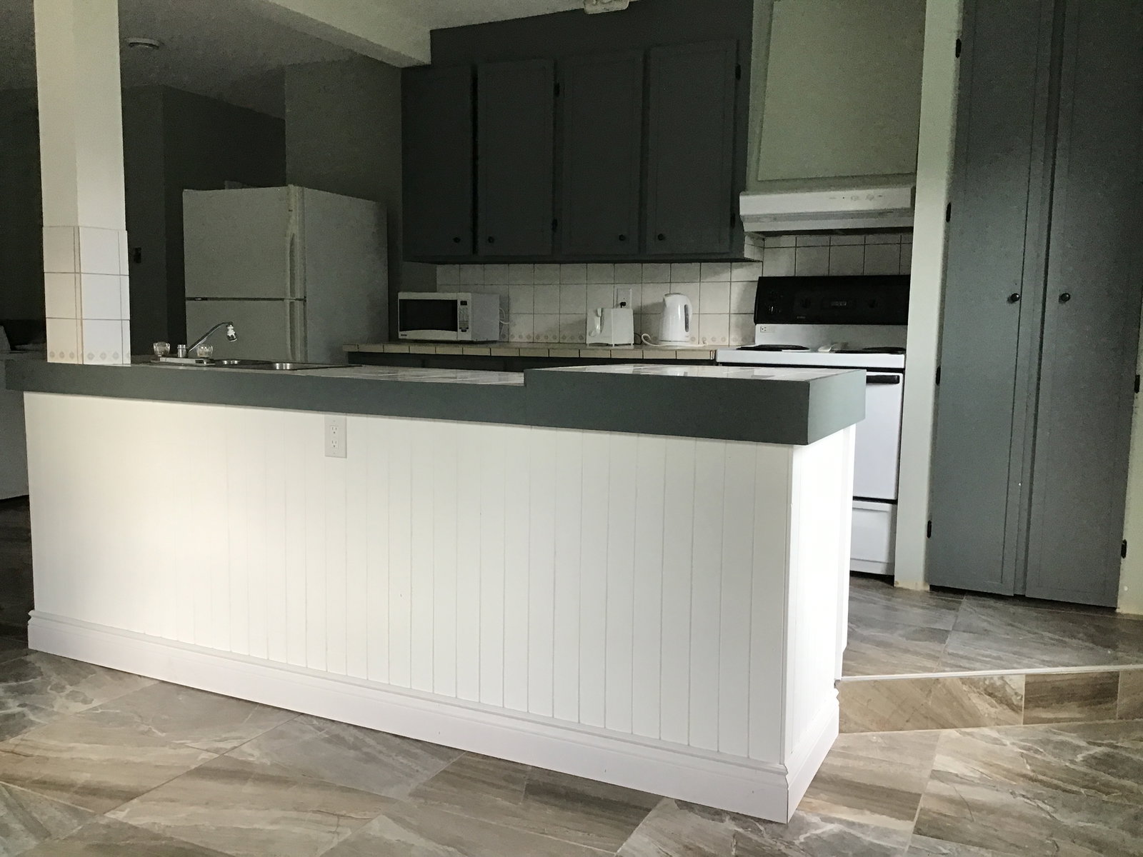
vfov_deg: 45.4
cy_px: 428
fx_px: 1024
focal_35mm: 31
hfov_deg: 58.4
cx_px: 572
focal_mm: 3.3
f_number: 2.4
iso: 40
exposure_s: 1/30
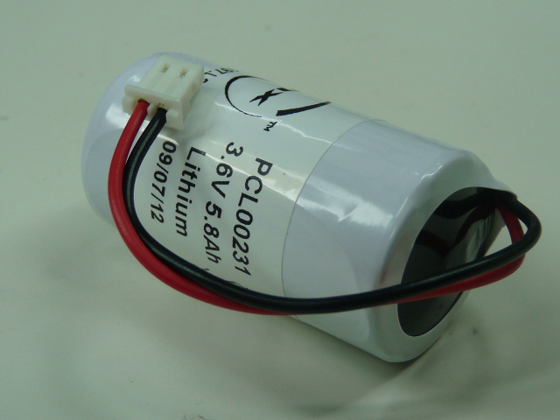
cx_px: 280
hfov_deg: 28.6
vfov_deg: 21.6
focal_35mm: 68
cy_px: 210
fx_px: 1100
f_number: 3
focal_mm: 6.8
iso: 100
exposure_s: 1/100
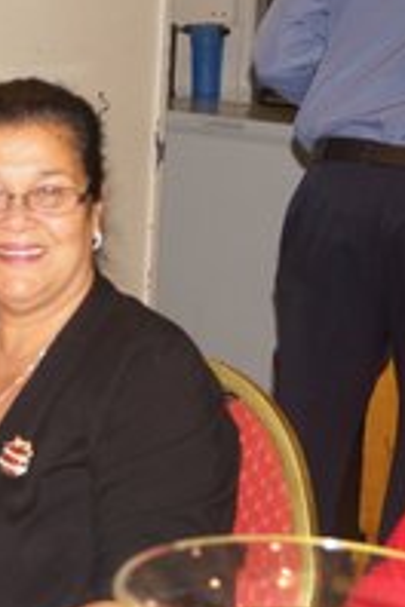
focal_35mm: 102
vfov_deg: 19.8
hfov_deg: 12.5
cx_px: -258
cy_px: 135
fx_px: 1721
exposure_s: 1/60
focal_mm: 28
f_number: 4.5
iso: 400
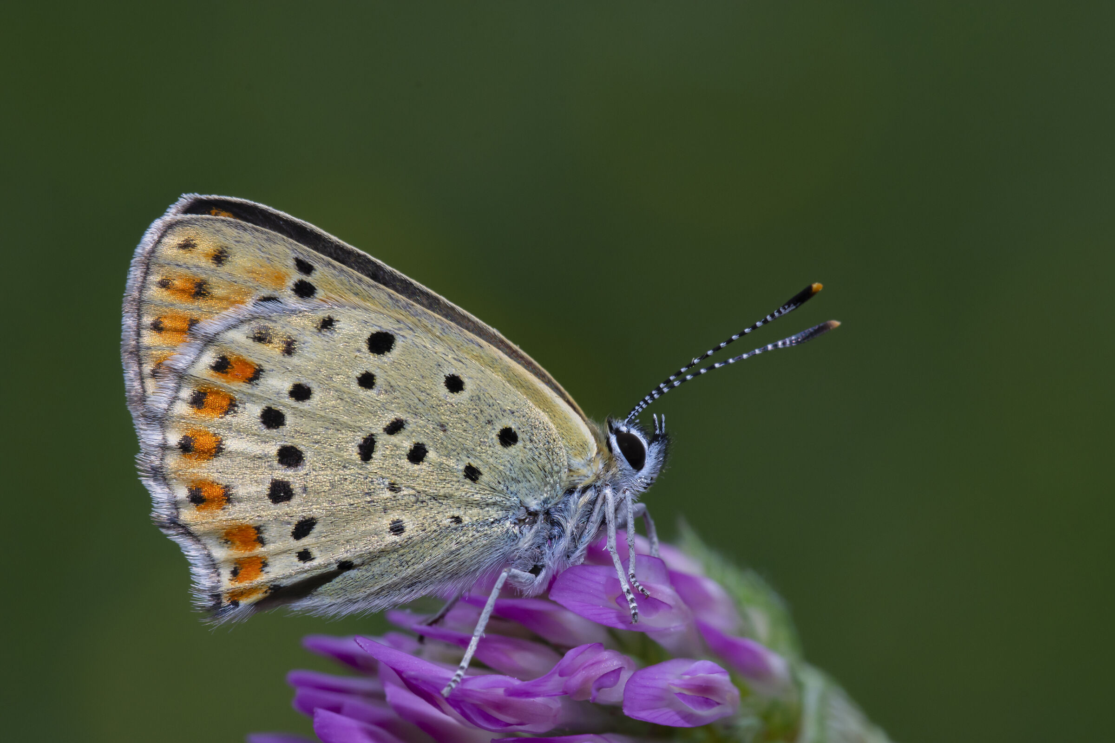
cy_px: 372
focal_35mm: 158
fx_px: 4878
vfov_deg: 8.7
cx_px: 558
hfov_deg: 13.0
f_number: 16
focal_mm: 105
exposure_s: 1/8
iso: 400
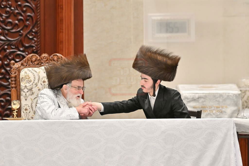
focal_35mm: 300
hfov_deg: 6.9
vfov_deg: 4.6
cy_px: 83
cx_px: 124
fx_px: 2074
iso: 640
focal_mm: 200
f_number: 2.8
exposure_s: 1/800
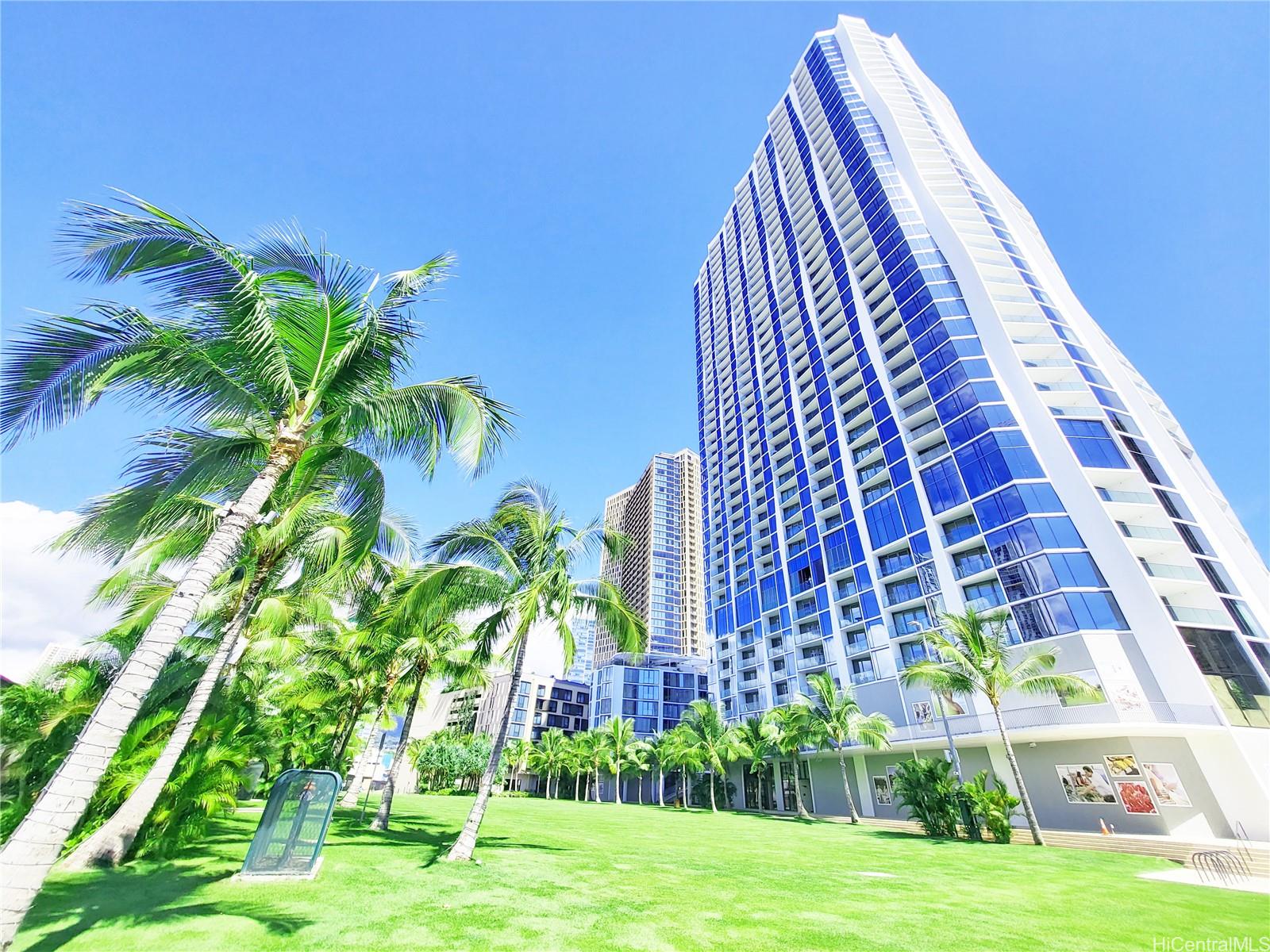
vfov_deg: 89.9
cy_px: 476
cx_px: 635
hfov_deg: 106.2
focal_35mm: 13
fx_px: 477
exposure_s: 1/818
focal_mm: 1.74
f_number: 2.2
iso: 32
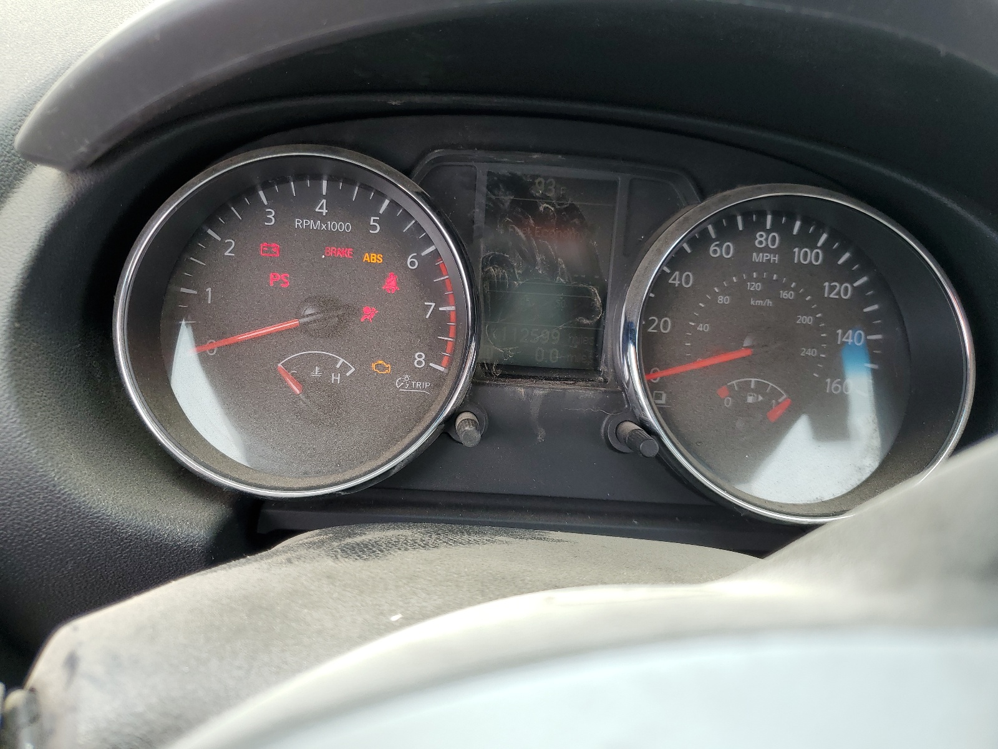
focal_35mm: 26
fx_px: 750
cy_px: 374
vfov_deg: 53.1
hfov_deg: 67.3
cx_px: 499
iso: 50
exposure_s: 1/312
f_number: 1.5
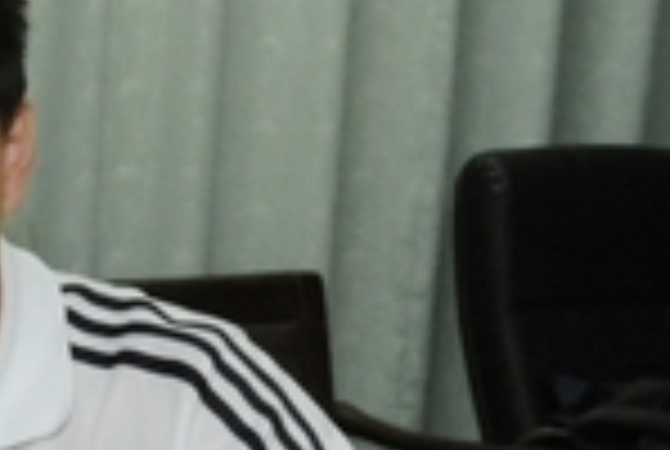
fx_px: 2611
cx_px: -490
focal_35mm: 140
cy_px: 587
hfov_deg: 13.3
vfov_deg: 9.7
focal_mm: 38
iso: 12800
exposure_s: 1/60
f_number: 14
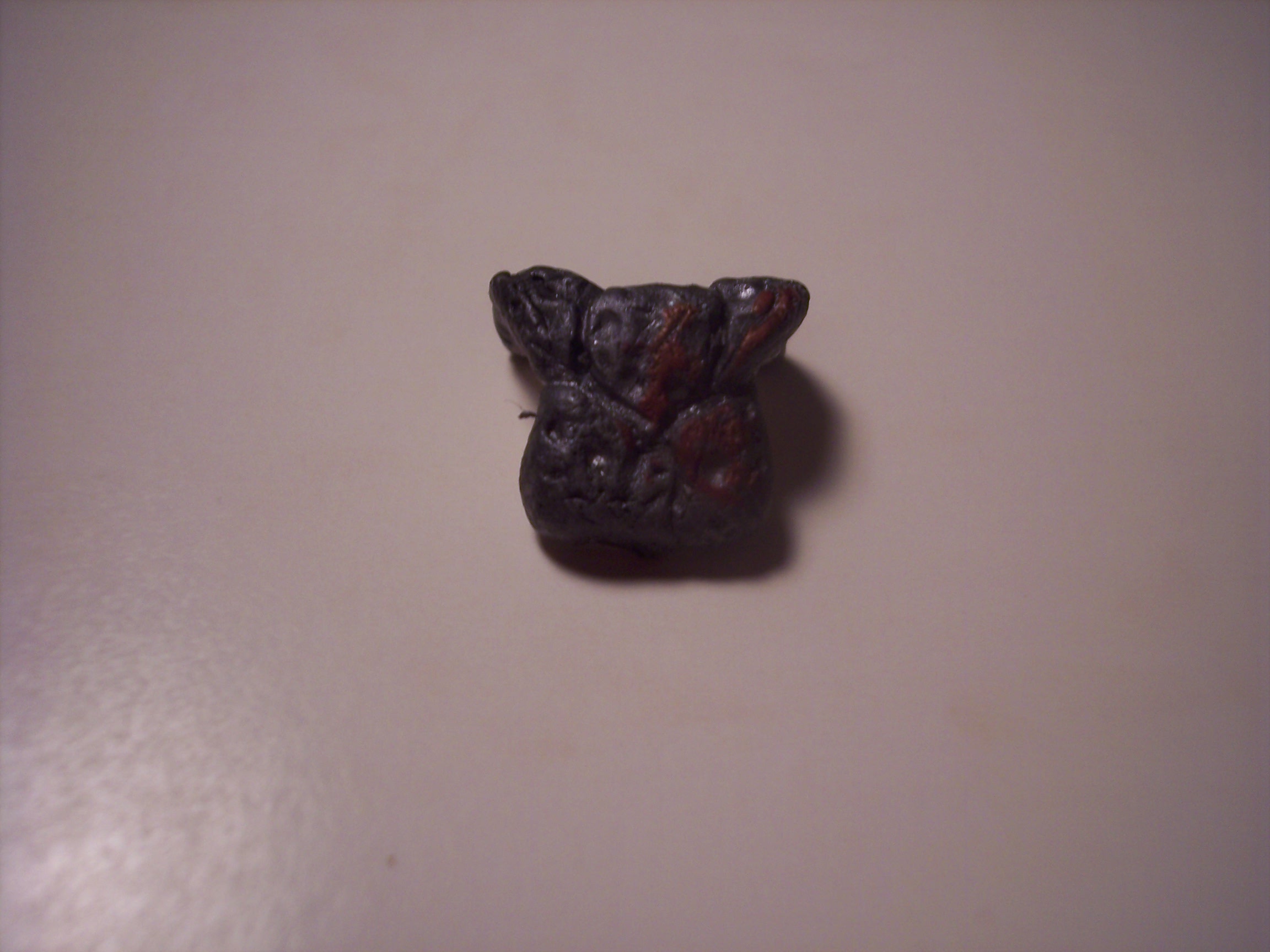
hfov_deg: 47.9
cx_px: 635
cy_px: 476
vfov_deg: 36.8
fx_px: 1431
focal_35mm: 39
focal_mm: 8
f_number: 3.4
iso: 100
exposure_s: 1/45
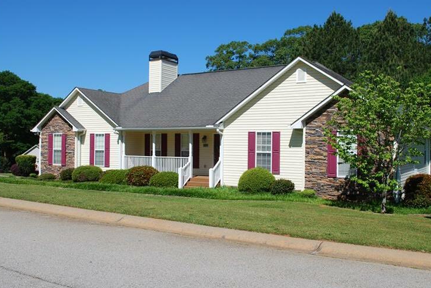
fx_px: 431
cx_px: 228
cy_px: 135
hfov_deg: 53.1
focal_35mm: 36
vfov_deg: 36.9
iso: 100
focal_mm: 22
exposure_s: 1/320
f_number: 9
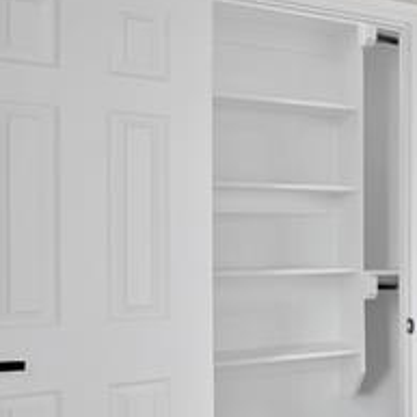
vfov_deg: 31.6
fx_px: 736
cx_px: 828
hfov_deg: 19.2
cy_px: 239
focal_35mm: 54
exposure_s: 1/40
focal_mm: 12
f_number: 4
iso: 640
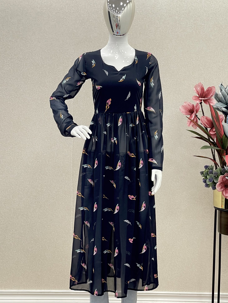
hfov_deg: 17.6
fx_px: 738
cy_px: 179
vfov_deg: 23.3
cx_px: 100
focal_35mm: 84
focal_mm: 7.5
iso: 80
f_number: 2.2
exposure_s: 1/100
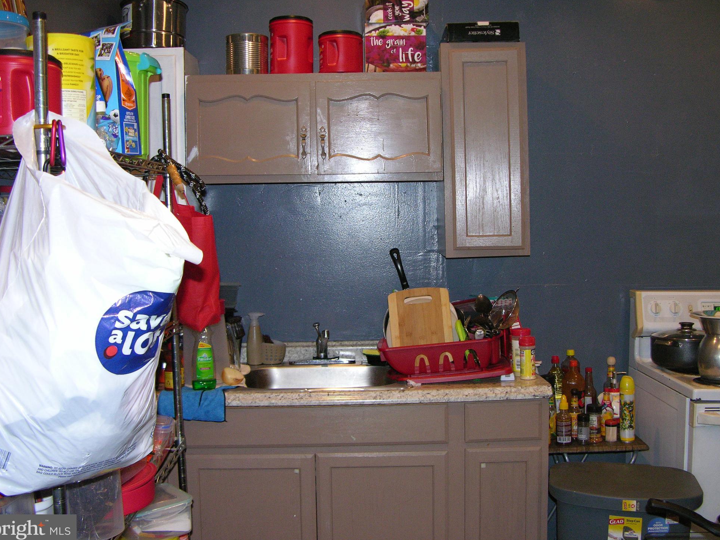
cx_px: 364
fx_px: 770
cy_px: 259
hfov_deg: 50.1
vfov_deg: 38.7
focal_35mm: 37
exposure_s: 1/60.1
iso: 200
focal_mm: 8.9
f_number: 2.8
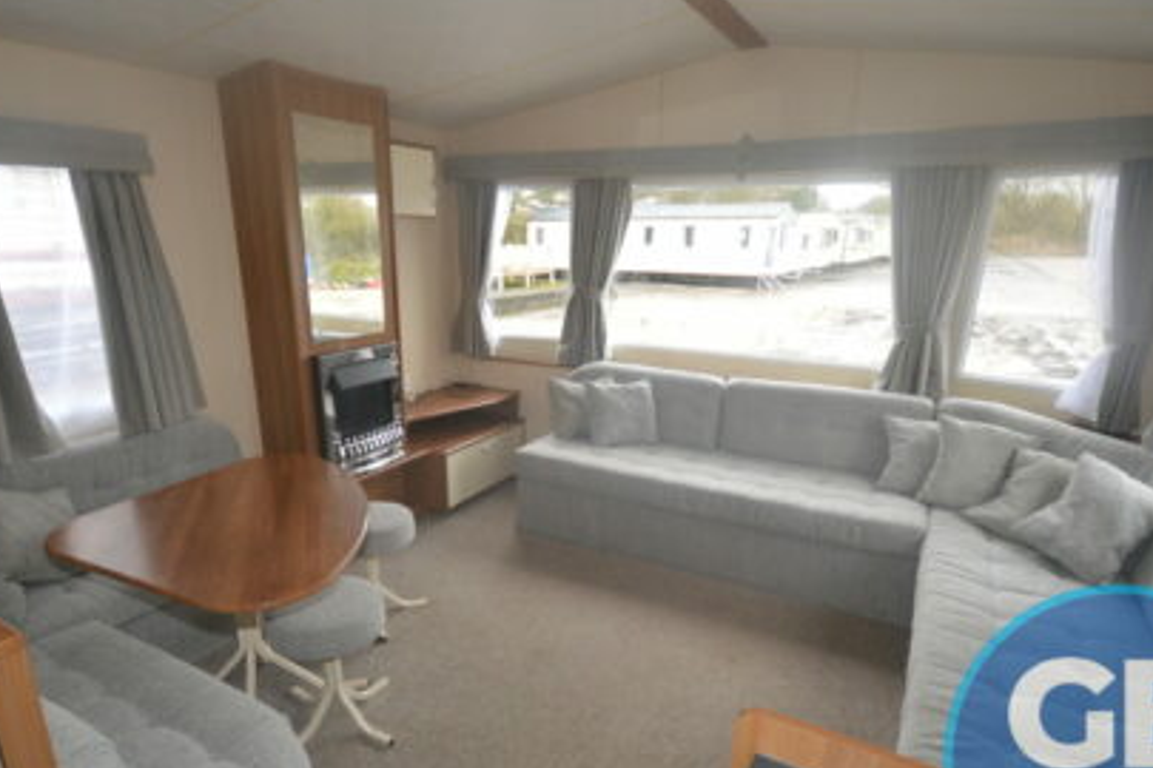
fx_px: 641
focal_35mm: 20
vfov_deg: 61.6
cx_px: 544
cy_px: 447
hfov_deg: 83.9
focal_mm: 10
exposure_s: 1/60
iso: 500
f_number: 4
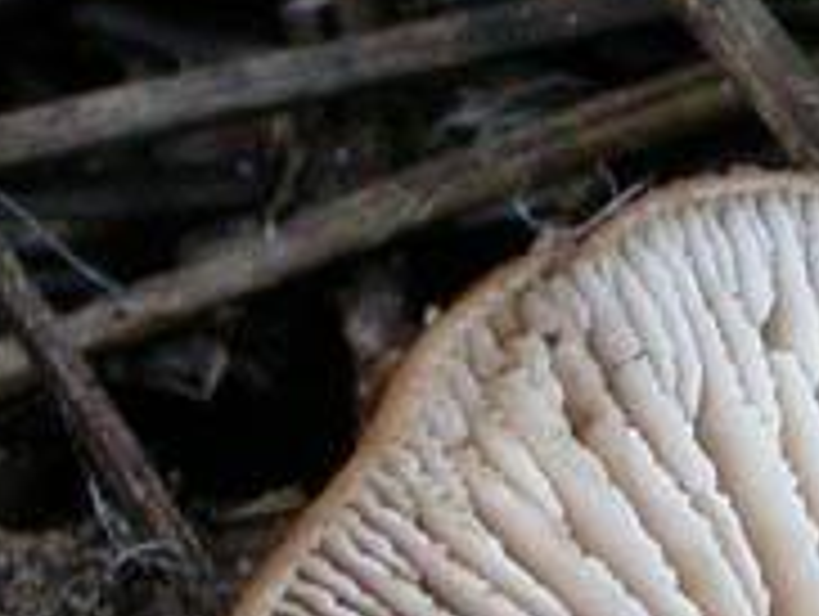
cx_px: 1368
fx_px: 16015
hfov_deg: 2.9
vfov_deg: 2.2
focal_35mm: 676
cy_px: 562
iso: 200
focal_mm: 32
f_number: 10.3
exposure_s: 1/4
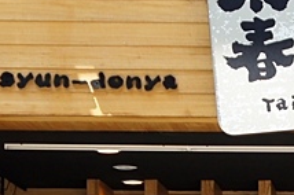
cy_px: 273
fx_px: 1697
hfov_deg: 9.7
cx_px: 374
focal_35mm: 208
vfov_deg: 6.5
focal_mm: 33
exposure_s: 1/200
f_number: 4.5
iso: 200
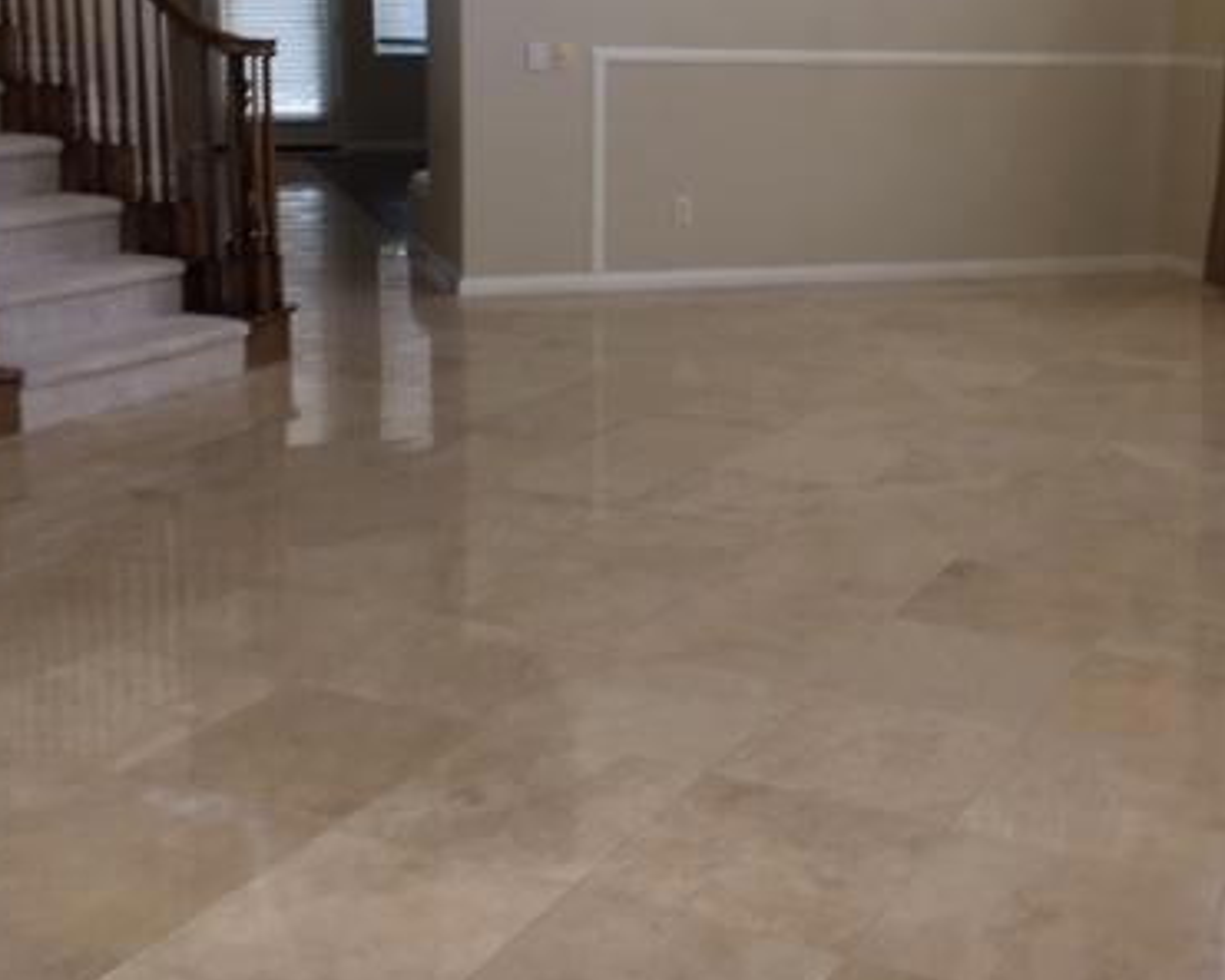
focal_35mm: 49
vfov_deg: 30.6
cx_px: 805
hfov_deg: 37.7
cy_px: 308
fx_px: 1777
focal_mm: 4.15
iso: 25
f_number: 2.2
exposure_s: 1/40
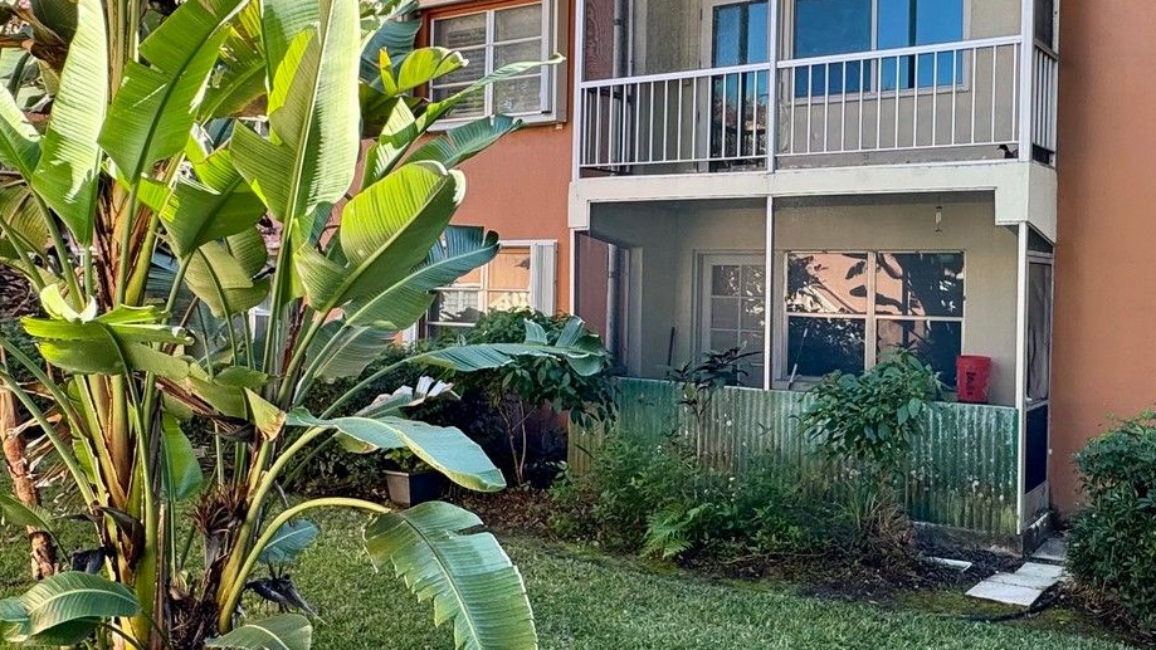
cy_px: 287
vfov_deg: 34.6
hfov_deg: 57.2
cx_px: 731
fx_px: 1042
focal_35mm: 34
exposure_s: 1/113
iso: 40
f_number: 2.2
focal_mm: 2.22
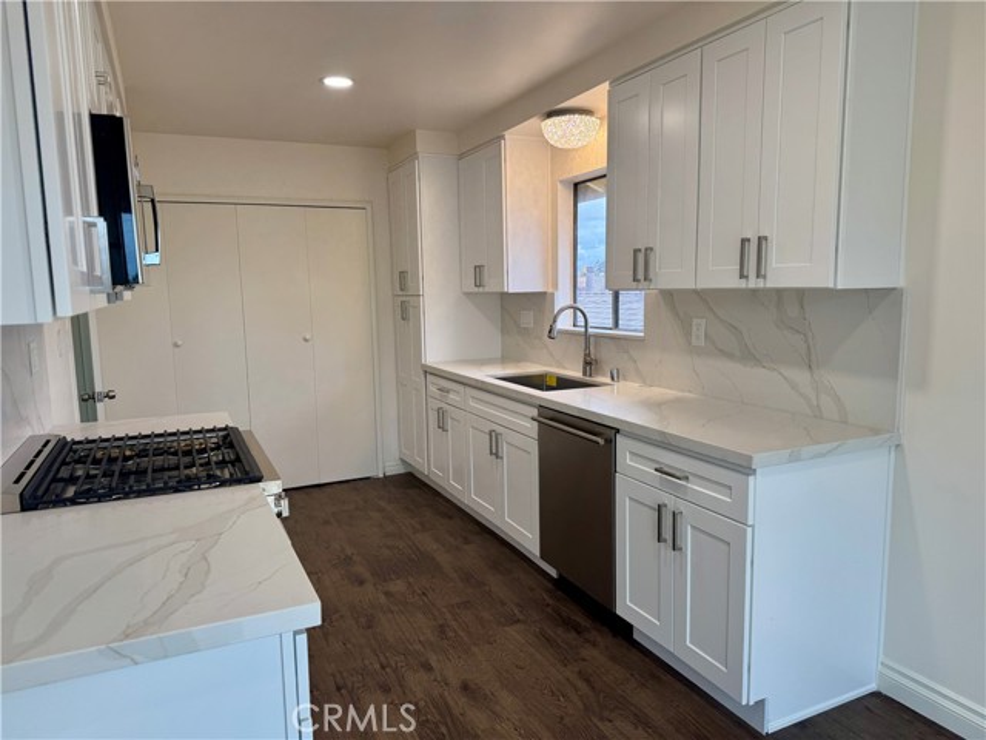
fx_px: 684
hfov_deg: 71.6
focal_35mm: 24
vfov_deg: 56.8
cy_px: 370
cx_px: 493
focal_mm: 6.76
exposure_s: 1/170
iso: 100
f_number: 1.78
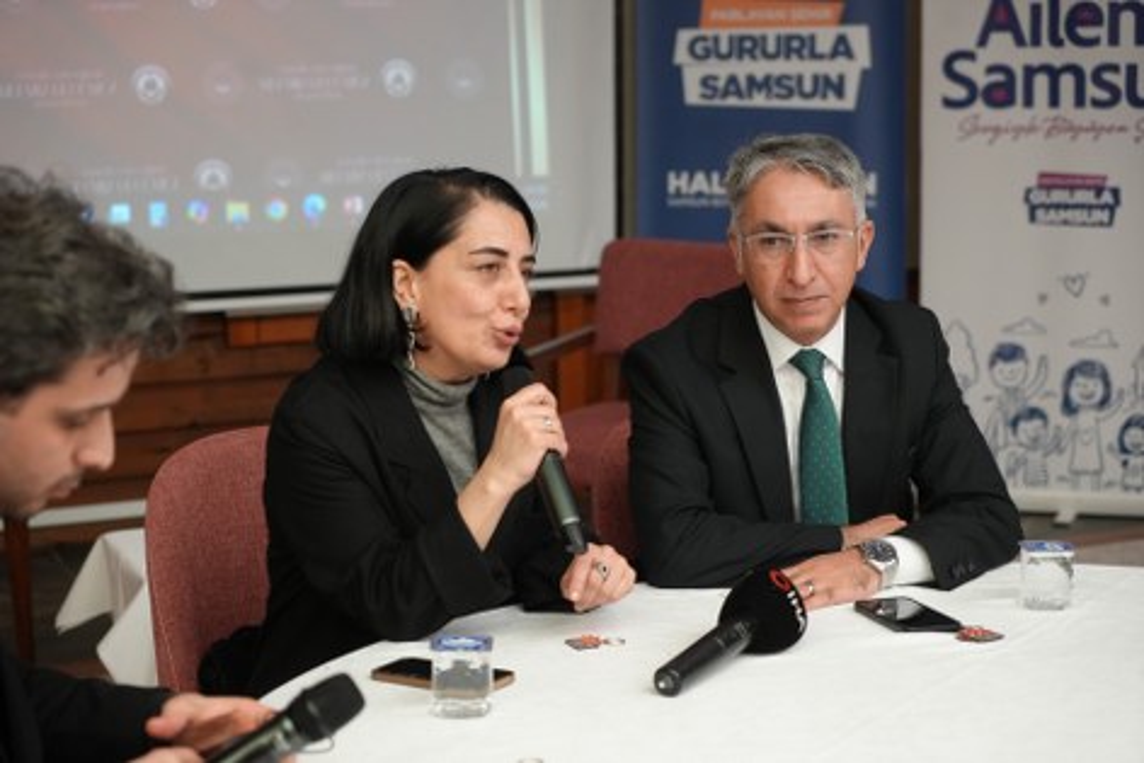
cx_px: 572
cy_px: 382
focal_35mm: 70
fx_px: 2225
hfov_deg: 28.8
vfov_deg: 19.5
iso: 2000
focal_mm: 70
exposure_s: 1/160
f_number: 4
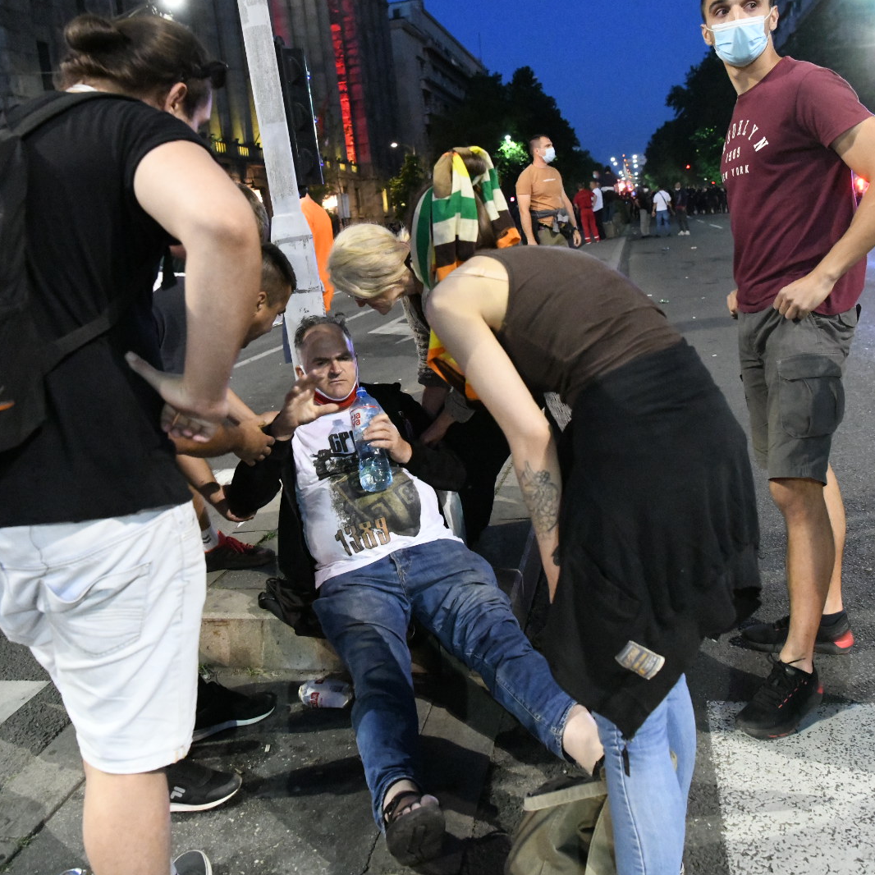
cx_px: 462
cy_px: 439
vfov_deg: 52.5
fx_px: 887
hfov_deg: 52.5
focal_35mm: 31
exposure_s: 1/160
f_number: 4.5
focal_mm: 24
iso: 20000
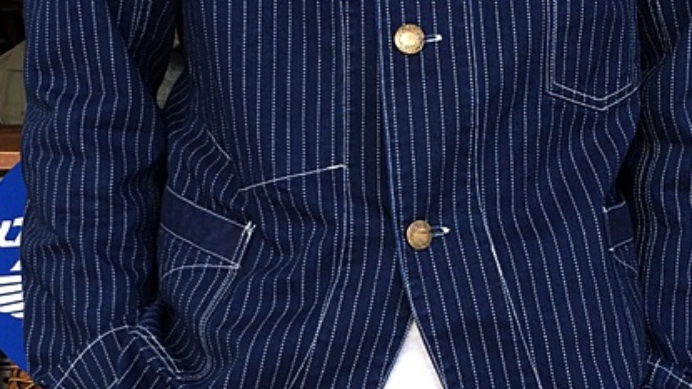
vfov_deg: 19.0
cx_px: 374
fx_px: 1155
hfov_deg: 33.3
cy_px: 140
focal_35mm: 63
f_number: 2.2
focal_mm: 4.12
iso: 40
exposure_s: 1/120
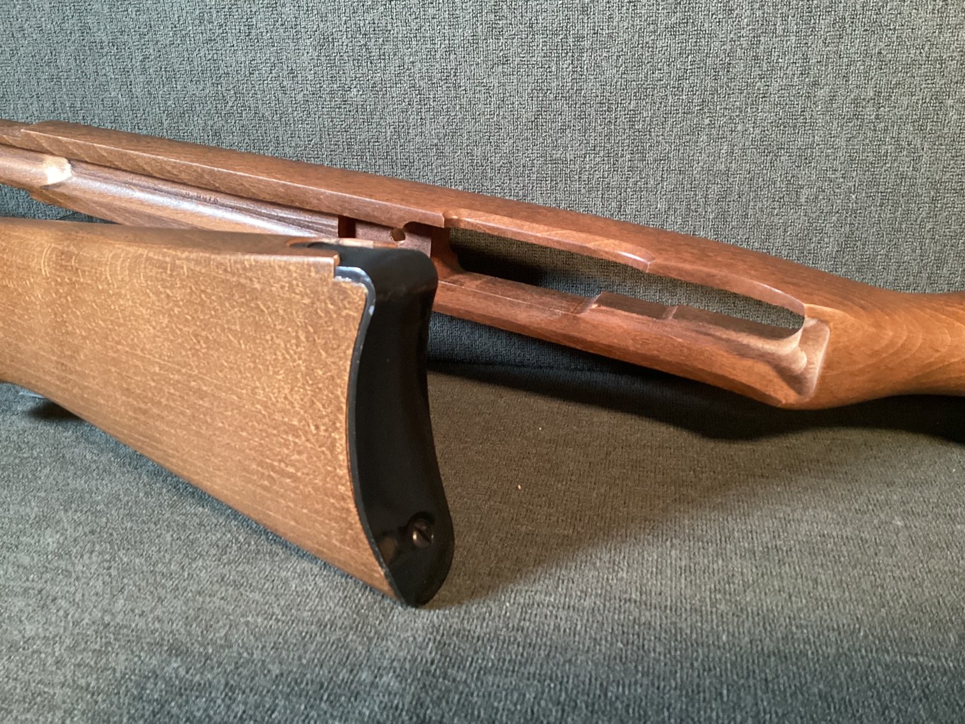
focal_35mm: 31
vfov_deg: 45.4
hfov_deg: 58.3
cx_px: 482
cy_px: 362
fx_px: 864
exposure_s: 1/30
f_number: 2.4
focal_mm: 3.3
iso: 400
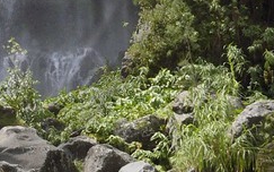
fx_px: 1203
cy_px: -184
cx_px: -260
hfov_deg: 11.7
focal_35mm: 161
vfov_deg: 7.8
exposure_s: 1/160
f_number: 22
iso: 1600
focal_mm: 24
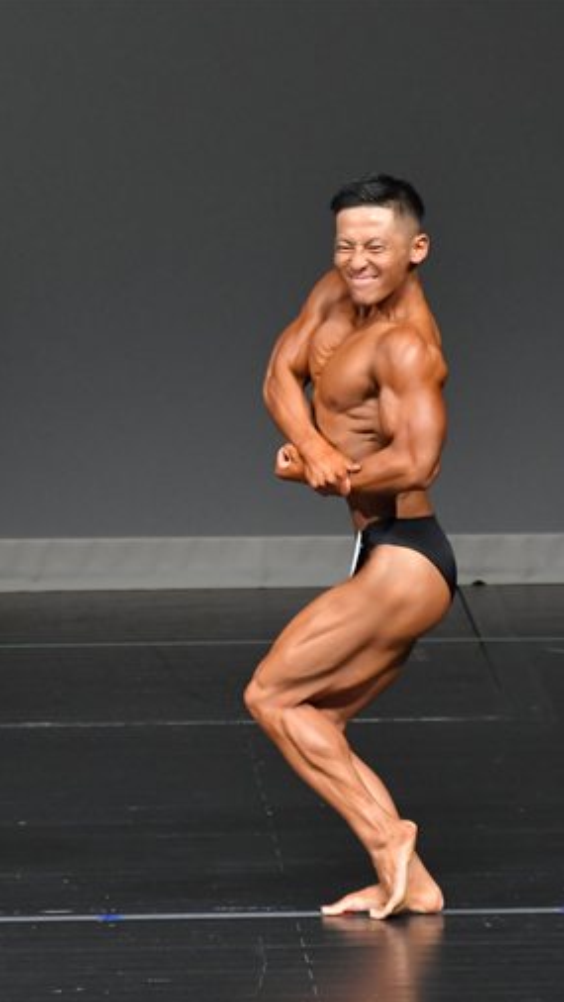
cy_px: 507
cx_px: 5
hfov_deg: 2.2
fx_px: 14688
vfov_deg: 3.9
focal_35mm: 553
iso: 4000
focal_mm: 230
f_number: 5.6
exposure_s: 1/400
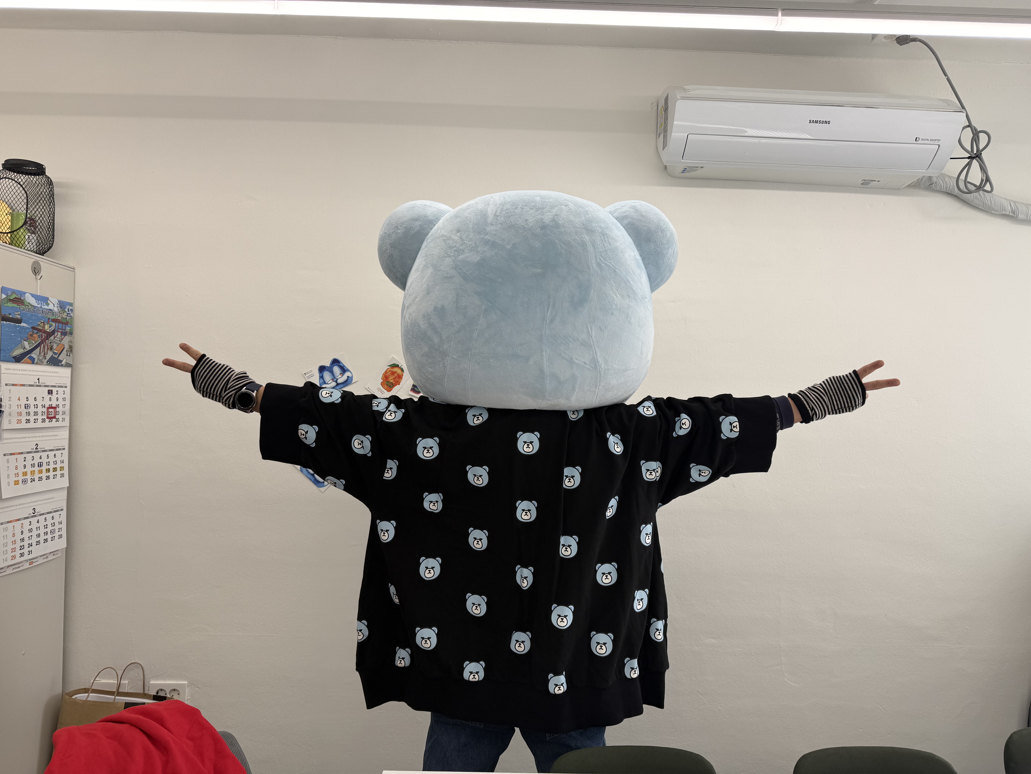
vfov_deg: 56.8
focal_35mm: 24
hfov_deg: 71.6
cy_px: 387
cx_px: 516
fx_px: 715
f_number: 1.78
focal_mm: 6.76
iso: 64
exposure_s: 1/254
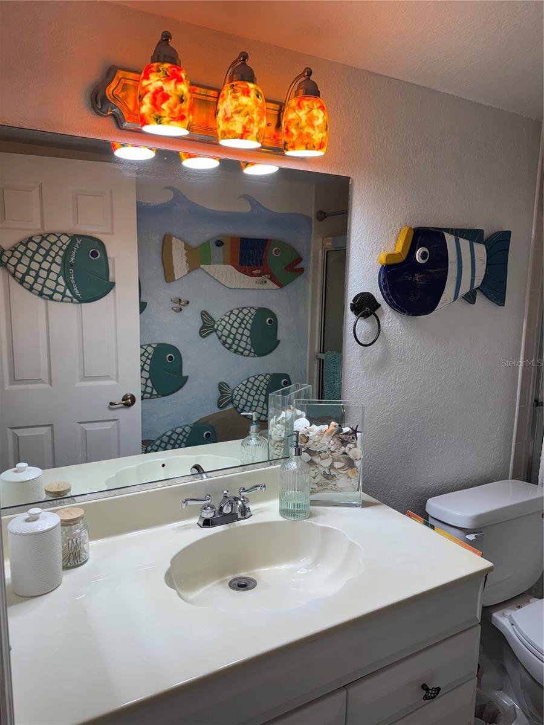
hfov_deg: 56.8
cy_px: 362
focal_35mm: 24
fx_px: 503
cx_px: 272
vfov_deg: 71.6
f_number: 1.78
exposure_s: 1/120
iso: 64
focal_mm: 6.76
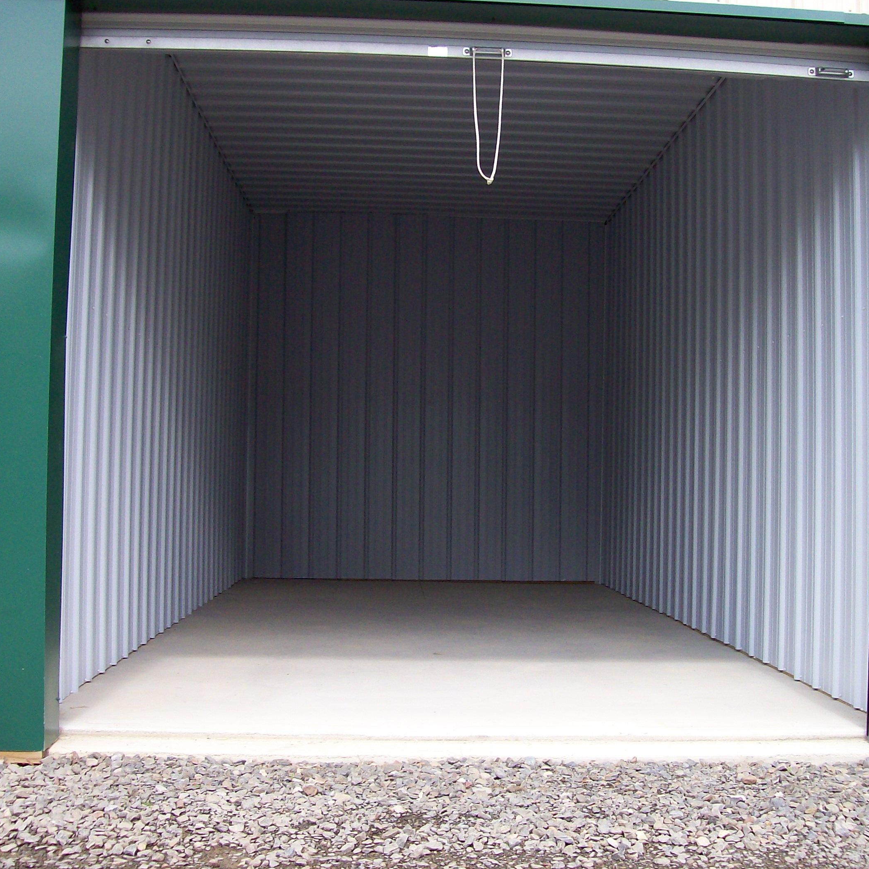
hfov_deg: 39.1
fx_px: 1221
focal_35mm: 43
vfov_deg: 39.2
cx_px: 490
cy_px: 430
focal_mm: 6
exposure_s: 1/657
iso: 80
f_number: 2.7
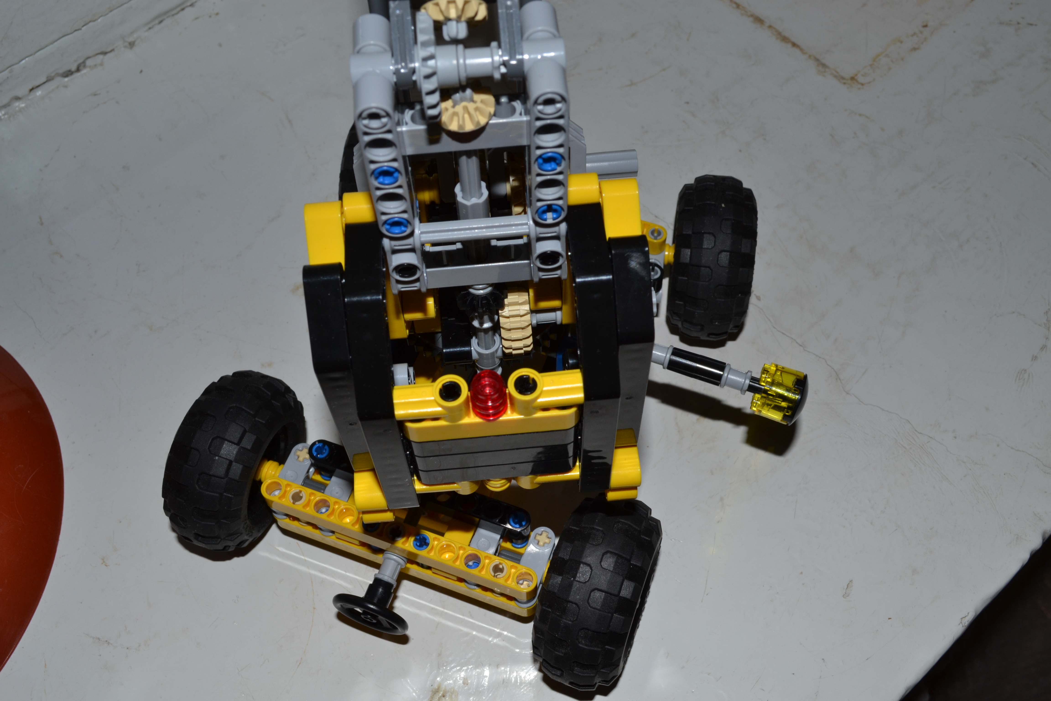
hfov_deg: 53.1
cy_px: 350
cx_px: 526
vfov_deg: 36.9
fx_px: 1051
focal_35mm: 36
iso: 200
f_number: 11
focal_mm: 24
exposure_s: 1/60
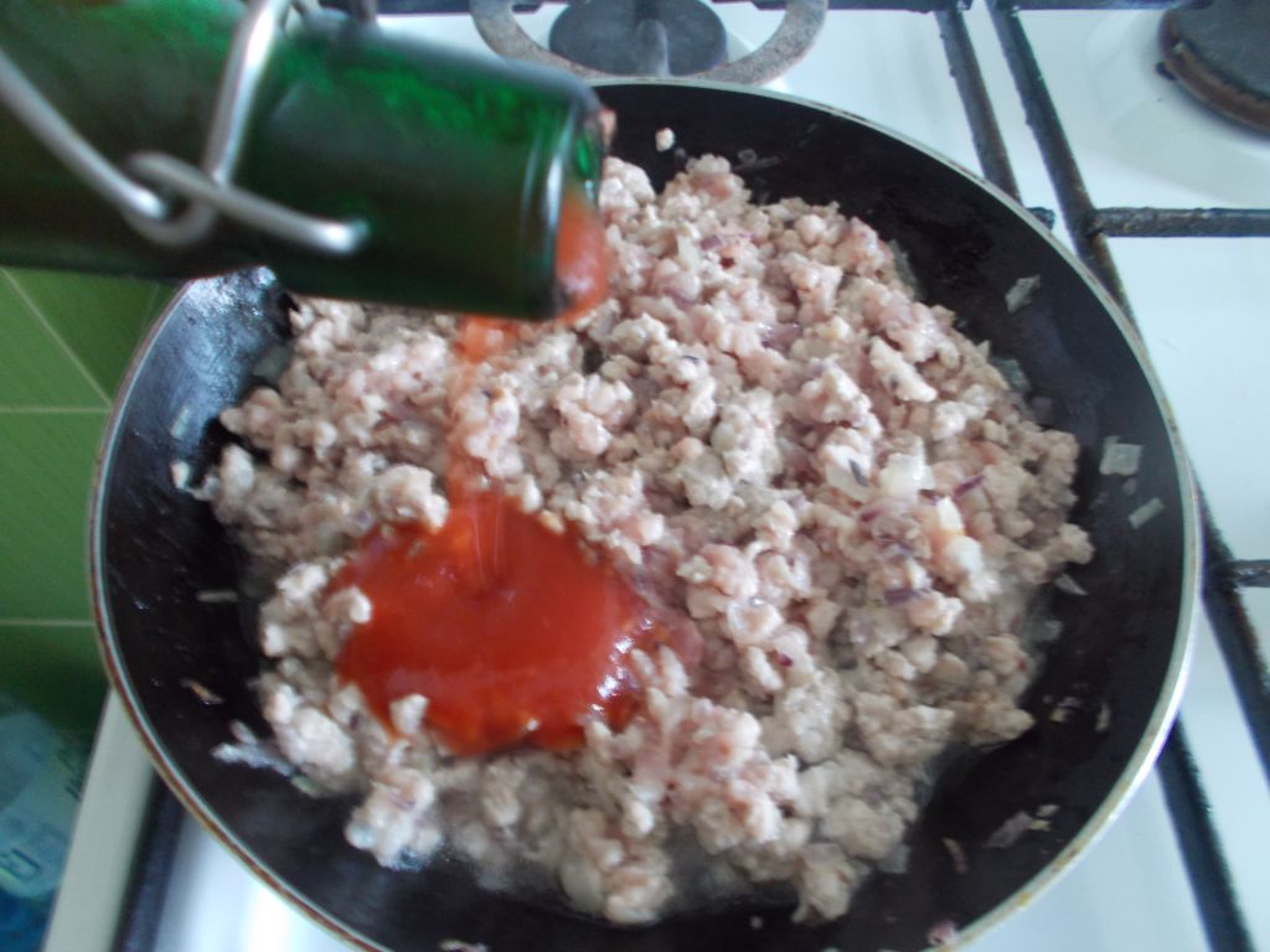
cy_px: 476
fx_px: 954
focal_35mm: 26
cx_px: 635
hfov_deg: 67.3
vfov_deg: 53.1
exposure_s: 1/6
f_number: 3.2
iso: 200
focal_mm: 4.6
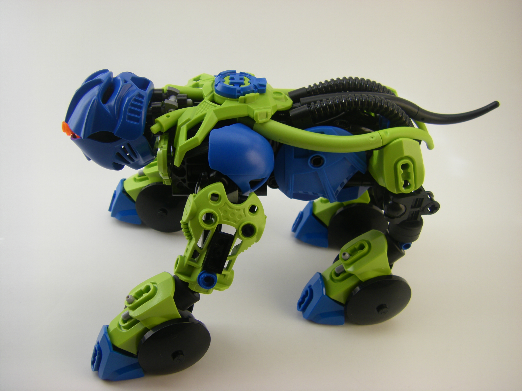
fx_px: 573
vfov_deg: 37.7
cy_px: 196
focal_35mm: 38
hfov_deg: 49.0
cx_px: 261
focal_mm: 6.3
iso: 64
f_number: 3.5
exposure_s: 1/160
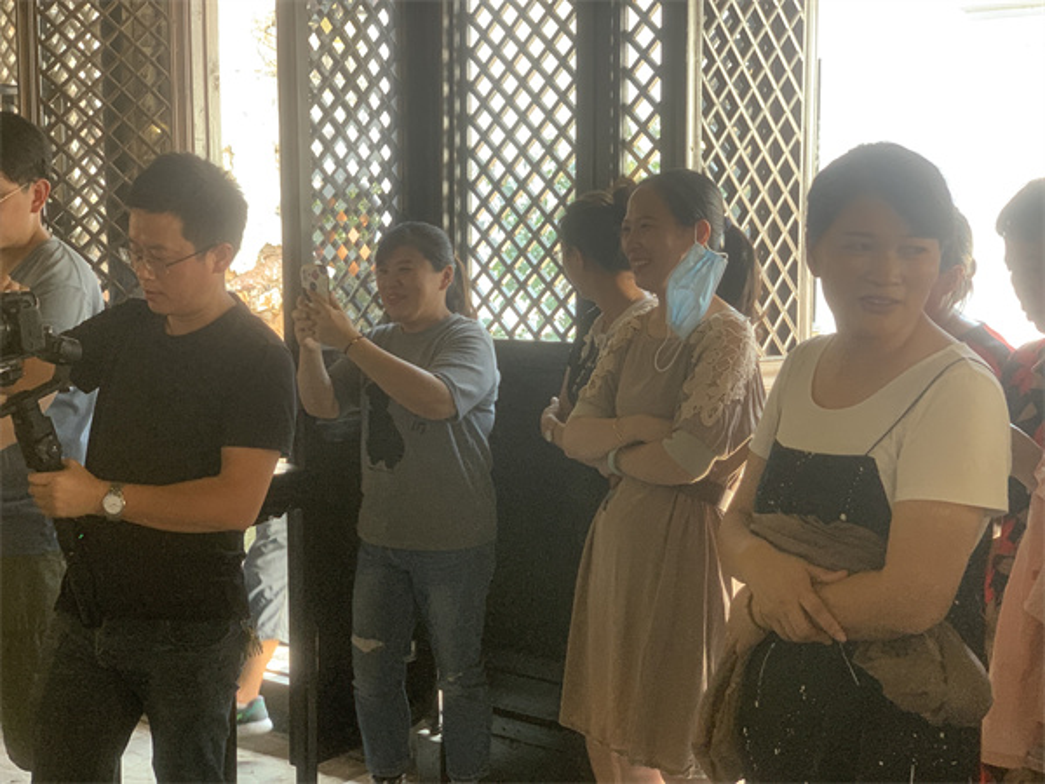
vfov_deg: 28.0
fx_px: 1570
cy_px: 392
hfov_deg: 36.8
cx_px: 522
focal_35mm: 52
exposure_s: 1/60
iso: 160
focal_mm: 6
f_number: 2.4
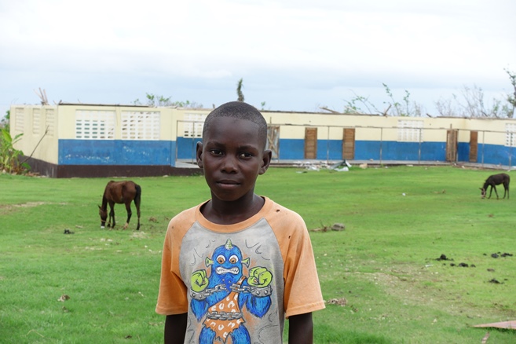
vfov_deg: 19.5
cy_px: 172
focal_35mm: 70
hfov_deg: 28.8
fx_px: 1003
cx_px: 258
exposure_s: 1/640
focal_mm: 25.7
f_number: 6.3
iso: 400
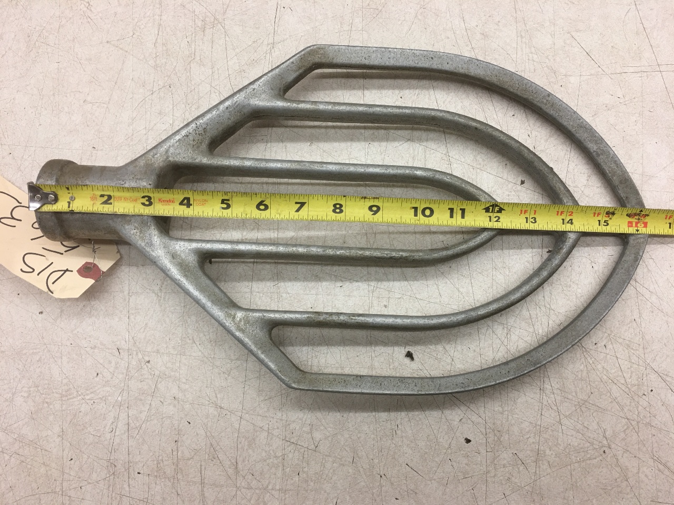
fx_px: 565
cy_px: 252
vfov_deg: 48.2
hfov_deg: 61.7
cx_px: 337
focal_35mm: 29
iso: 32
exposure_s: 1/15
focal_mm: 4.15
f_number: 2.2
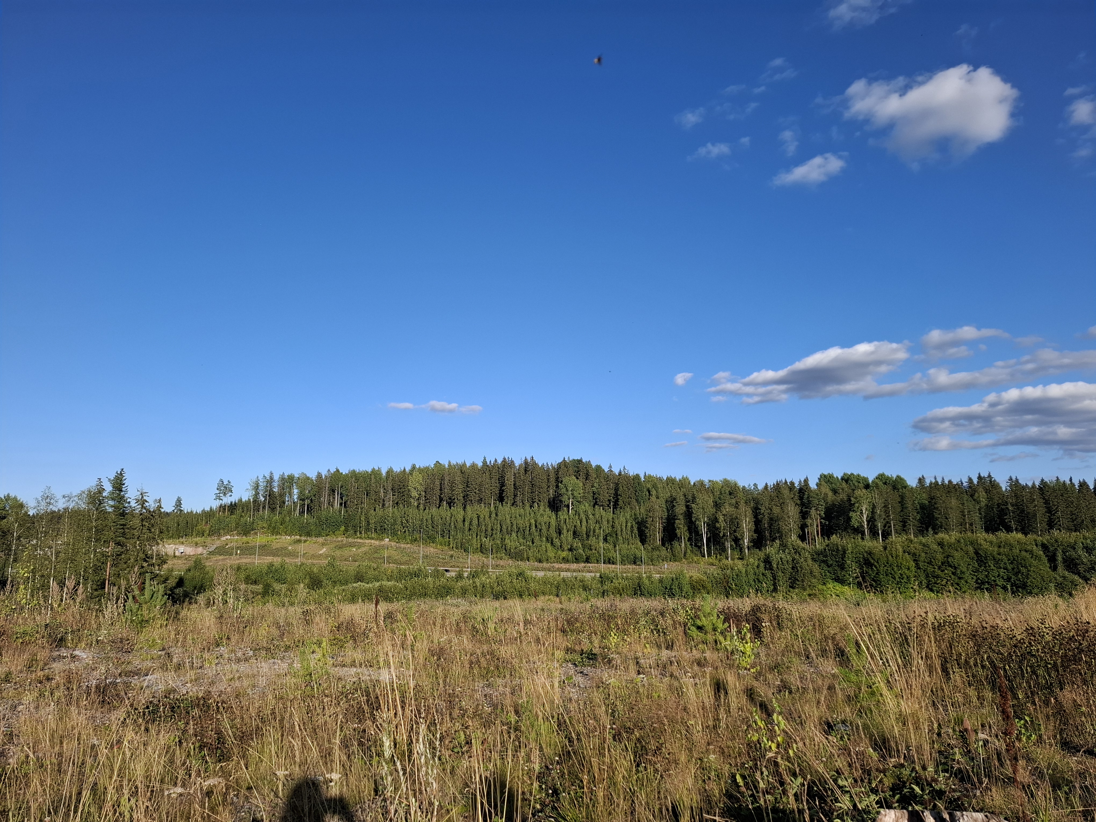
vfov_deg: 58.9
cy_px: 411
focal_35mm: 23
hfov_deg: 73.9
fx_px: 728
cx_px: 548
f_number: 1.8
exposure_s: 1/1287
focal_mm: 5.54
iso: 50
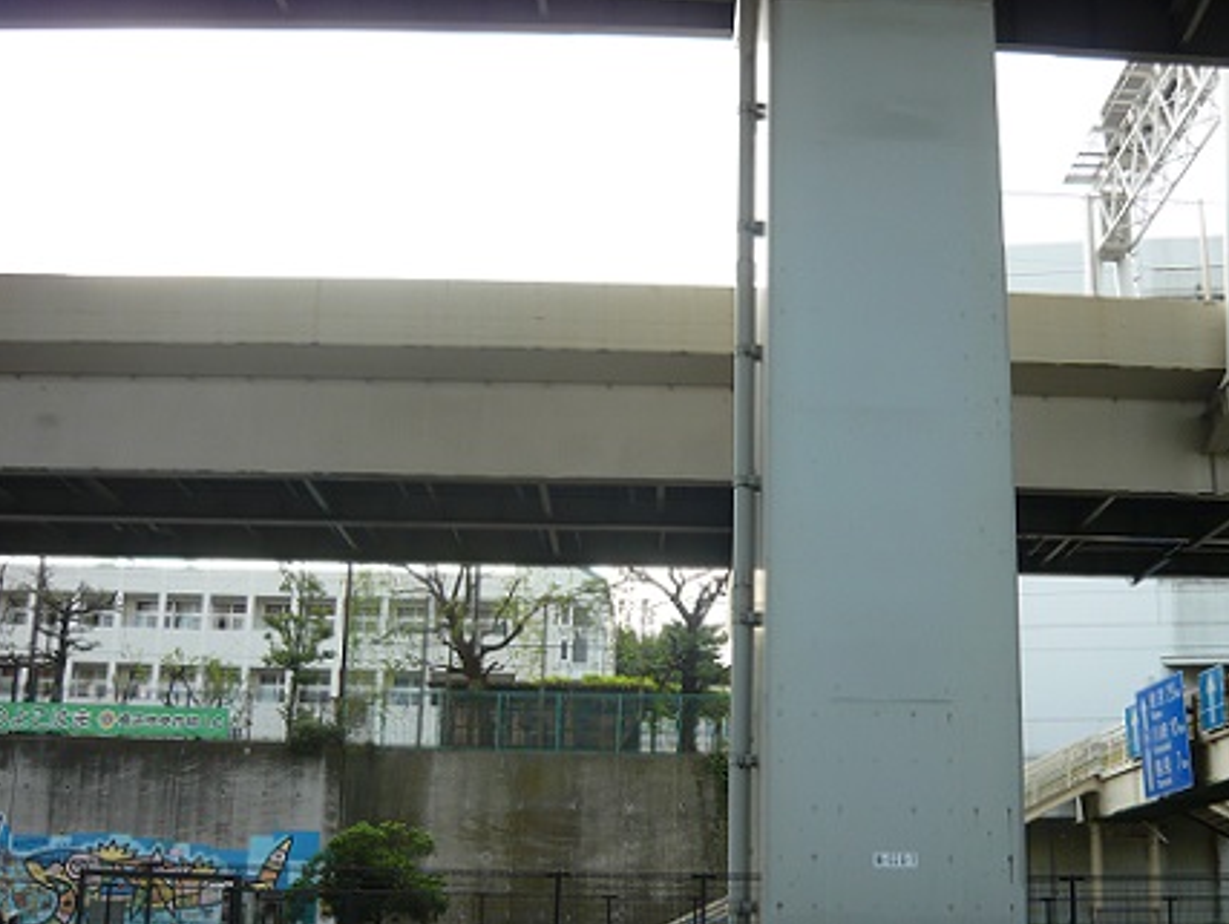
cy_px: 521
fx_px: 1492
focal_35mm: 42
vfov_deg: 34.4
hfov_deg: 44.5
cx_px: 734
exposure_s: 1/250
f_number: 2.8
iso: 100
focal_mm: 5.5
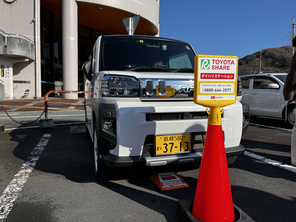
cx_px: 148
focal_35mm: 26
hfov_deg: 67.3
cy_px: 111
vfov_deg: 53.1
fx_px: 222
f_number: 1.6
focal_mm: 5.1
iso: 50
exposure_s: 1/4016
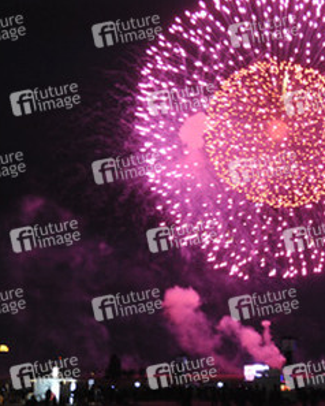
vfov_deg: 25.7
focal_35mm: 74
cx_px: 282
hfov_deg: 20.4
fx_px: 889
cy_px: 202
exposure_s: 1/10
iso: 6400
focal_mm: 52
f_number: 6.3
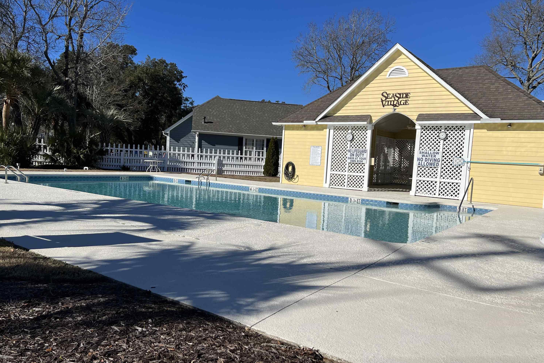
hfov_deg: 65.5
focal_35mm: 28
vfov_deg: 46.4
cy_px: 188
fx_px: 423
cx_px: 272
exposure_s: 1/11364
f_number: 1.5
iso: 50
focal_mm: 5.7
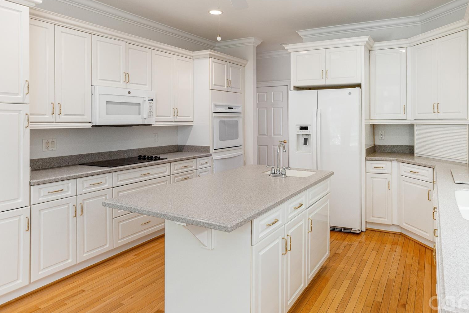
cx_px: 287
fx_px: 300
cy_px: 118
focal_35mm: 23
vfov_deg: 54.5
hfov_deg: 75.0
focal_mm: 17
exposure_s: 1/80
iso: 320
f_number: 7.1
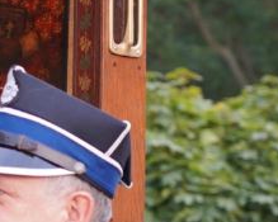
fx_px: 2977
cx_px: -293
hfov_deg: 5.2
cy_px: 152
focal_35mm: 362
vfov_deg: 4.3
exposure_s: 1/160
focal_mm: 65
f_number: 4
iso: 800
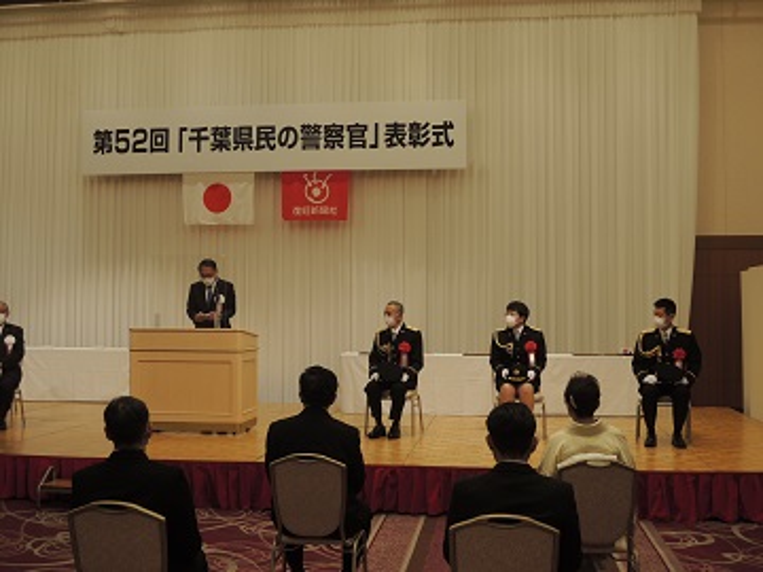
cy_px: 286
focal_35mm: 45
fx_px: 992
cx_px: 382
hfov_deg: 42.1
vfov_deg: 32.2
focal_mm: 8.1
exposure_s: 1/50
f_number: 3.5
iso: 100
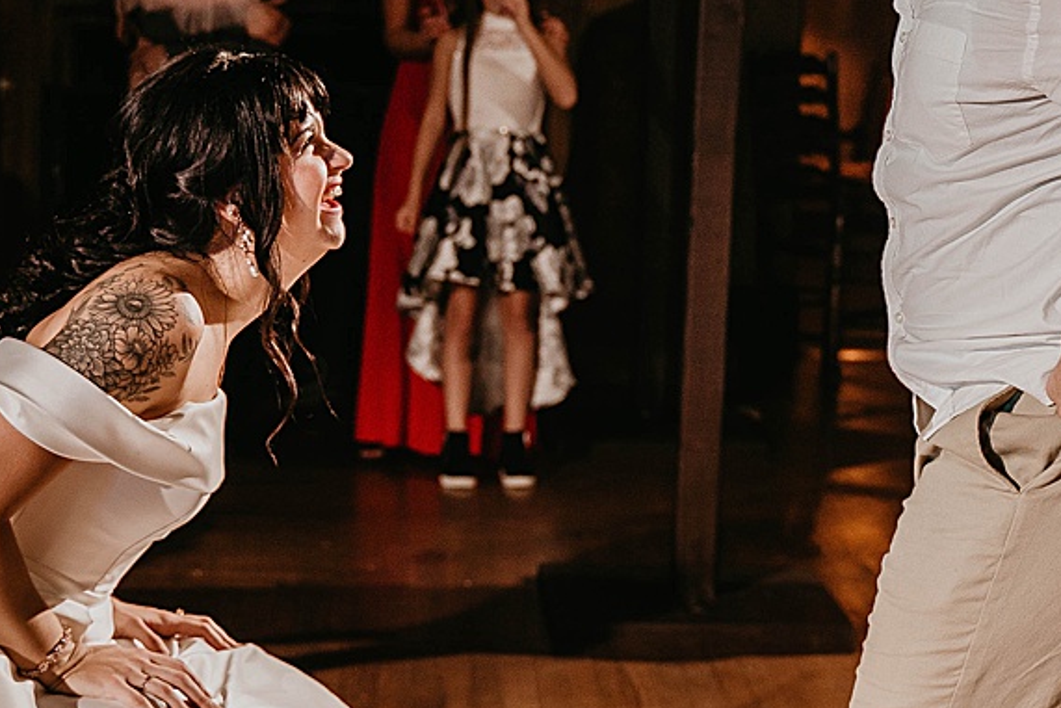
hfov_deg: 20.7
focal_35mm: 98
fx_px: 2889
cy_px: 308
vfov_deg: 14.0
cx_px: 760
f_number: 2.8
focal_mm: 35
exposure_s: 1/160
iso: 640
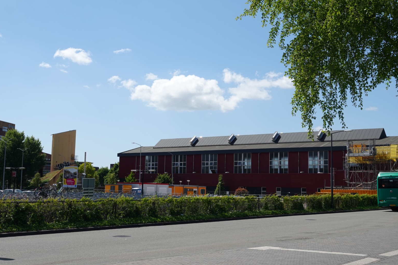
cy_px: 134
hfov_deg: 43.6
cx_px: 197
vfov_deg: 29.9
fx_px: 498
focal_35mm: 45
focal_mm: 16.31
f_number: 4
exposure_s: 1/1000
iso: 100
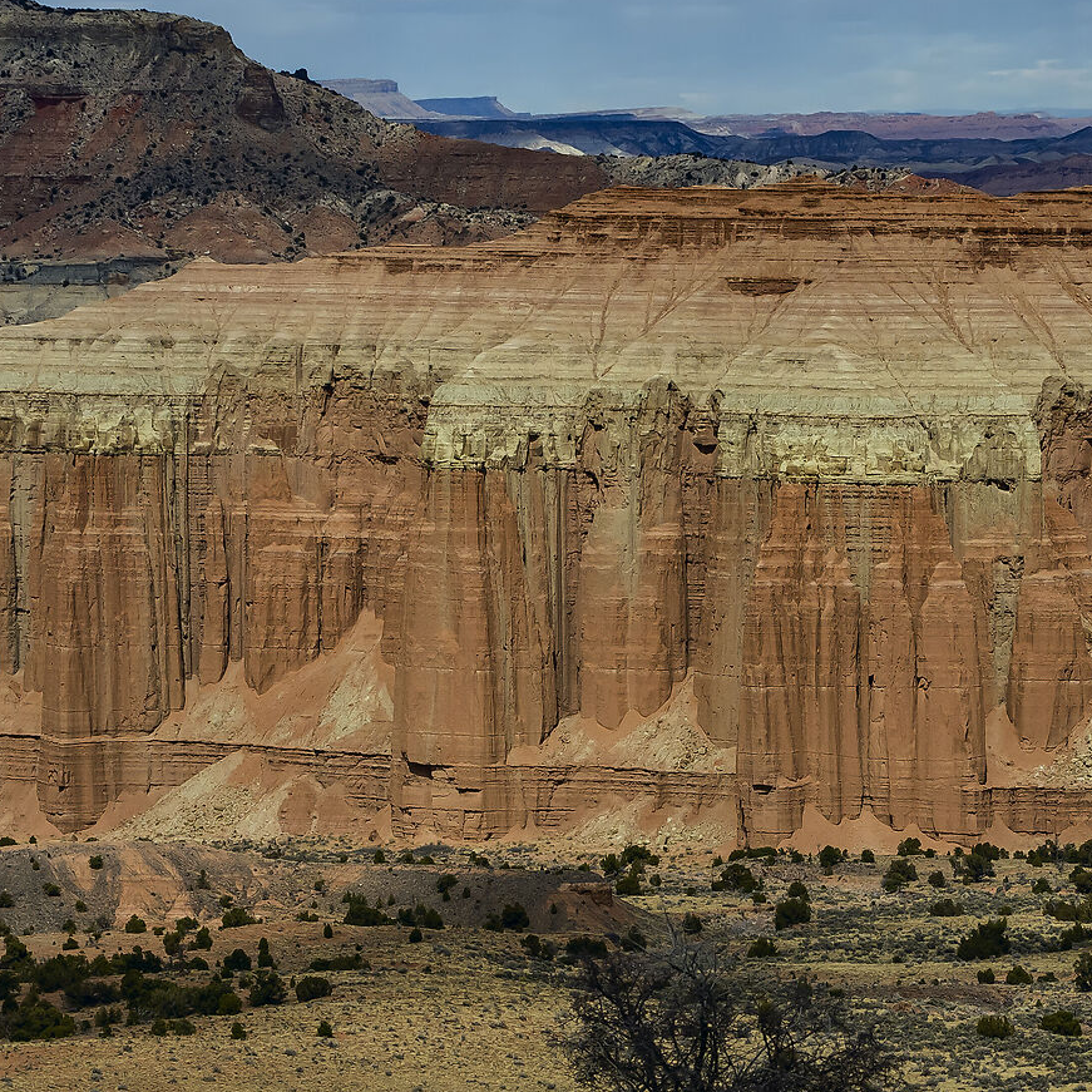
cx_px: 978
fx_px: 8780
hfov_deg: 7.1
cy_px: 544
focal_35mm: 246
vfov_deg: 7.1
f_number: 8
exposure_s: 1/500
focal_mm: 70
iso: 250
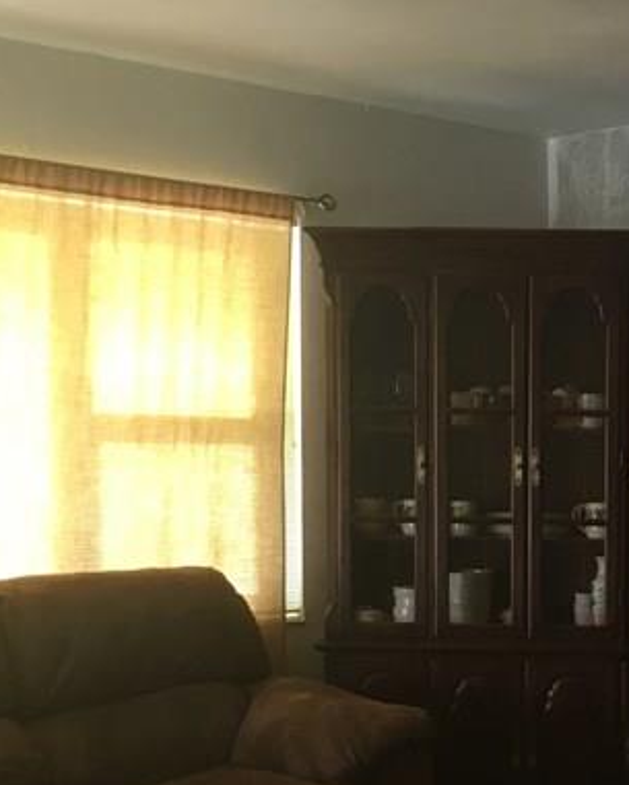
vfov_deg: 24.6
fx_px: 1768
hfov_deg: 19.5
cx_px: 652
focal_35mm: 76
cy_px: 639
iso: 40
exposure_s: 1/30
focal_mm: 4.15
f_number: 2.2
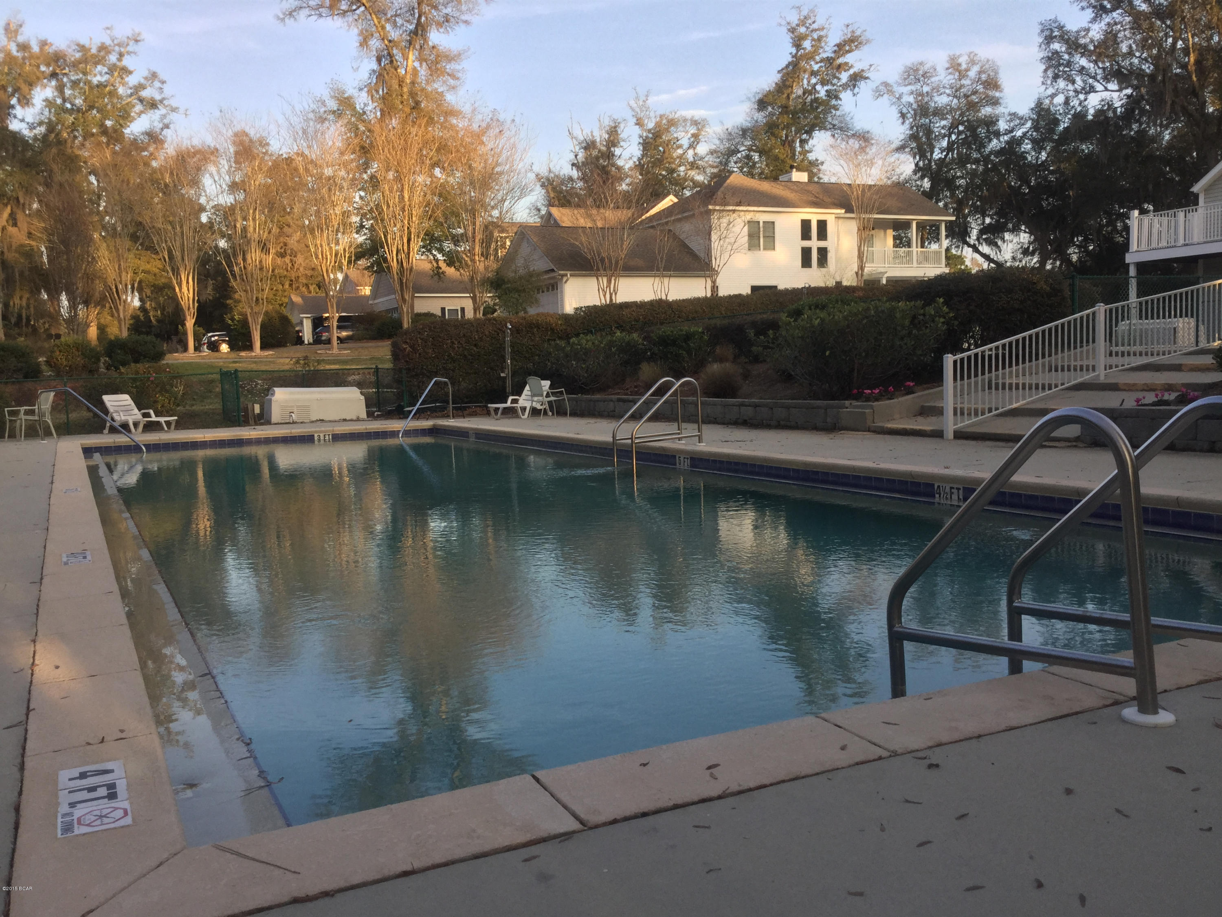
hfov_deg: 58.4
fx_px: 1094
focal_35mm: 31
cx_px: 611
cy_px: 458
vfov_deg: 45.4
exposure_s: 1/245
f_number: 2.4
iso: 25
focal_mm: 3.3
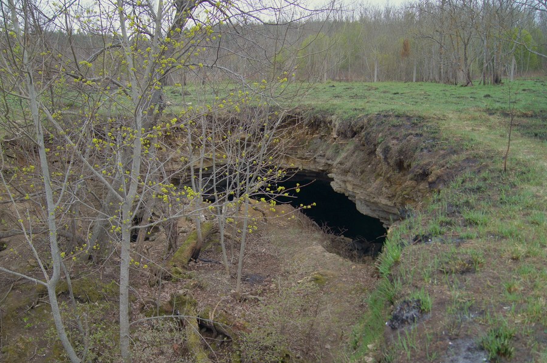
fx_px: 546
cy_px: 239
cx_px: 253
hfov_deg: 53.1
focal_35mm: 36
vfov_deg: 36.5
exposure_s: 1/160
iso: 100
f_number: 3.5
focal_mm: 18
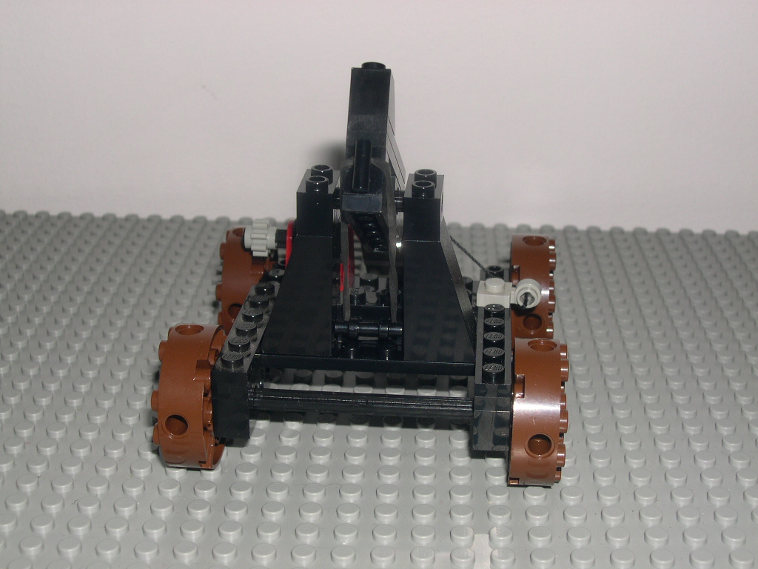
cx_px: 379
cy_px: 284
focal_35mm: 57
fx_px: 1248
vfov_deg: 25.7
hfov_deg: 33.8
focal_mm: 12.2
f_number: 9.2
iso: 100
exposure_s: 1/60
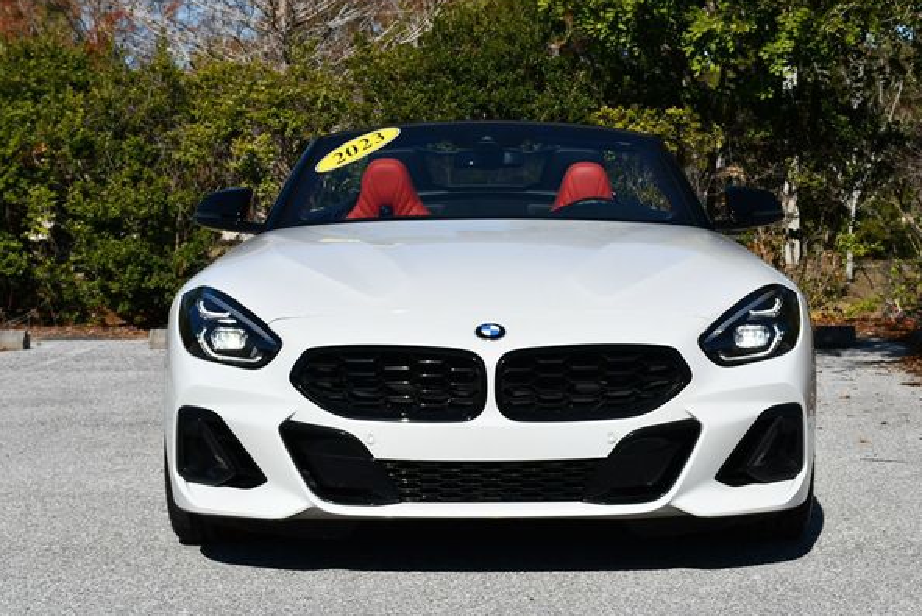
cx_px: 498
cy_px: 315
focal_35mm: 91
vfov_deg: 15.1
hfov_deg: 22.4
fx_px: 2332
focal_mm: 42
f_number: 10
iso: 100
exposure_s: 1/400
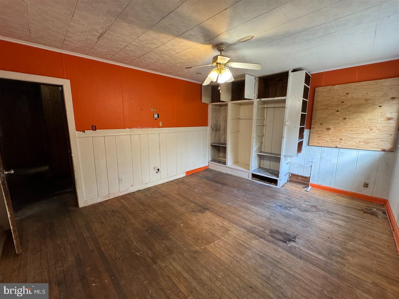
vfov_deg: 85.7
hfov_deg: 102.1
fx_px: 161
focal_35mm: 14
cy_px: 150
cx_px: 200
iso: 250
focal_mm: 2.22
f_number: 2.2
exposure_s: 1/60
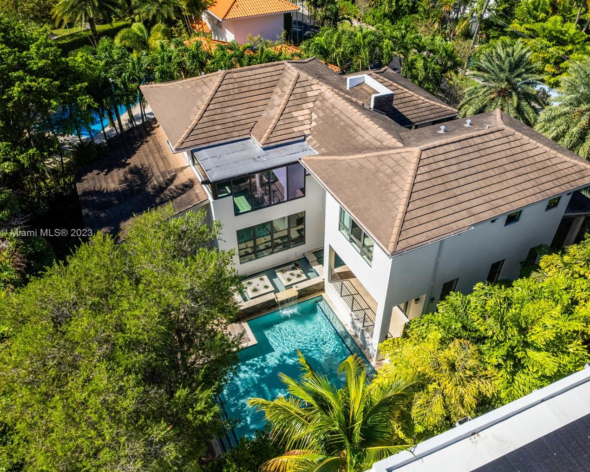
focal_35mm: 26
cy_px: 234
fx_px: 454
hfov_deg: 66.0
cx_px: 316
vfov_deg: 54.9
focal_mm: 8.38
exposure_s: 1/80
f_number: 2.8
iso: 100
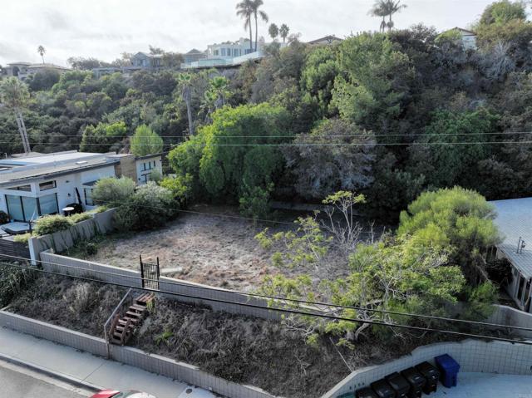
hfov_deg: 71.6
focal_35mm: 24
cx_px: 266
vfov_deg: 56.8
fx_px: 369
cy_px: 199
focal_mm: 12.29
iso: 400
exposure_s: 1/1600
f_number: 2.8
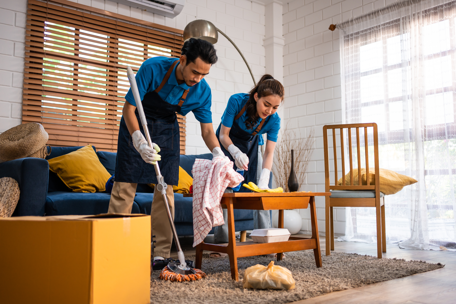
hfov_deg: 54.4
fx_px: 443
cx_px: 228
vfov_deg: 37.9
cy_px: 152
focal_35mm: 35
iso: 320
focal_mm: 35
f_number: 2
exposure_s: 1/400
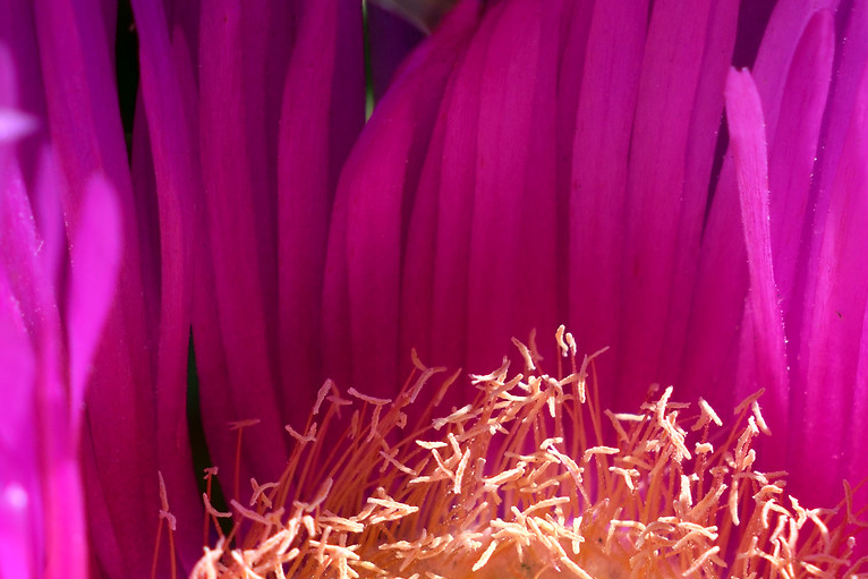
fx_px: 6235
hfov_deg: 8.0
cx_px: 646
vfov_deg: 5.3
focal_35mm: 259
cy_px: 510
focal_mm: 55
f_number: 8
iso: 100
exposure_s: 1/400
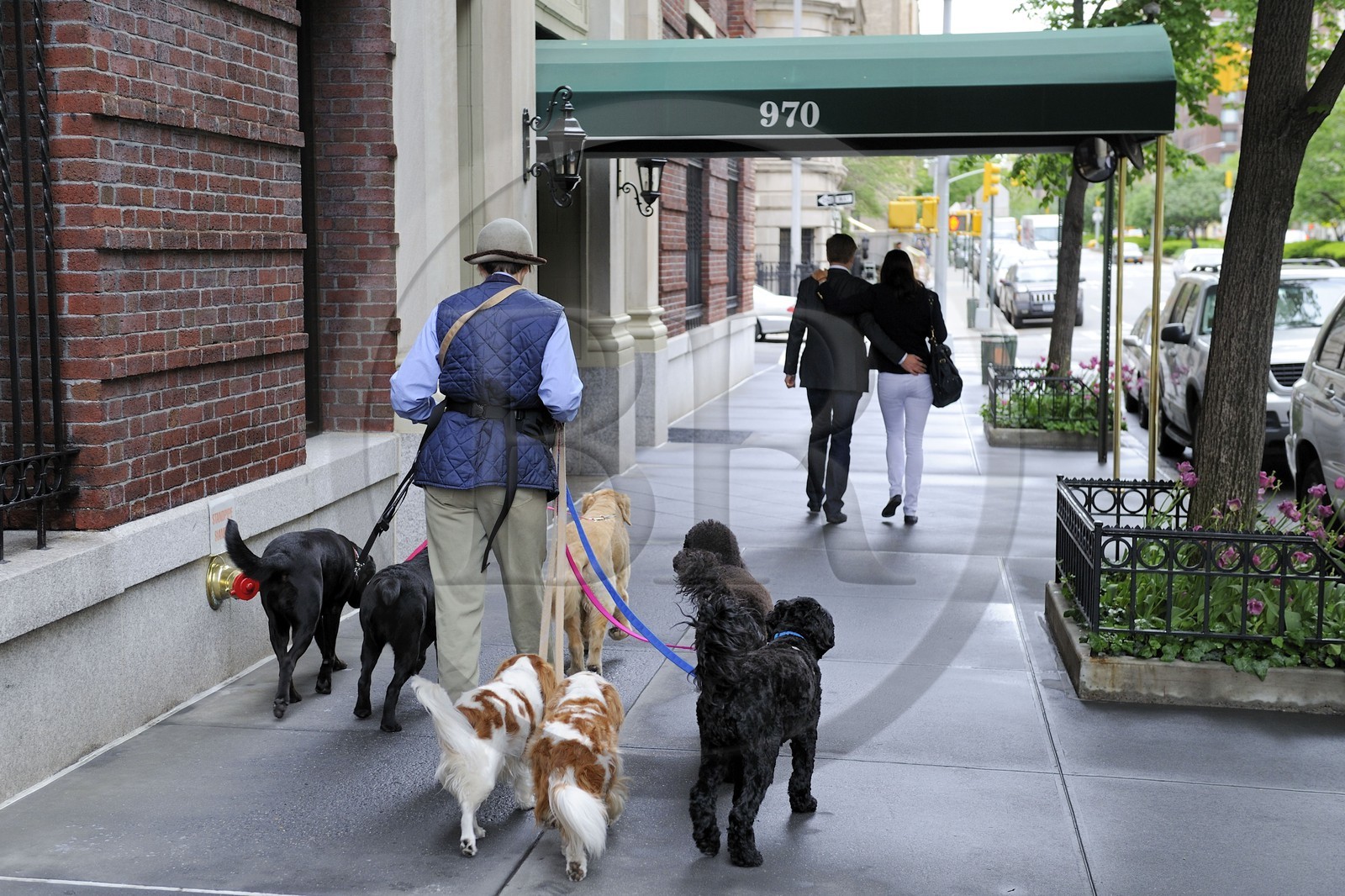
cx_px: 672
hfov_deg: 44.5
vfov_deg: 30.5
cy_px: 448
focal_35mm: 44
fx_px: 1643
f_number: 3.2
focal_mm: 44
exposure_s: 1/320
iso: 400
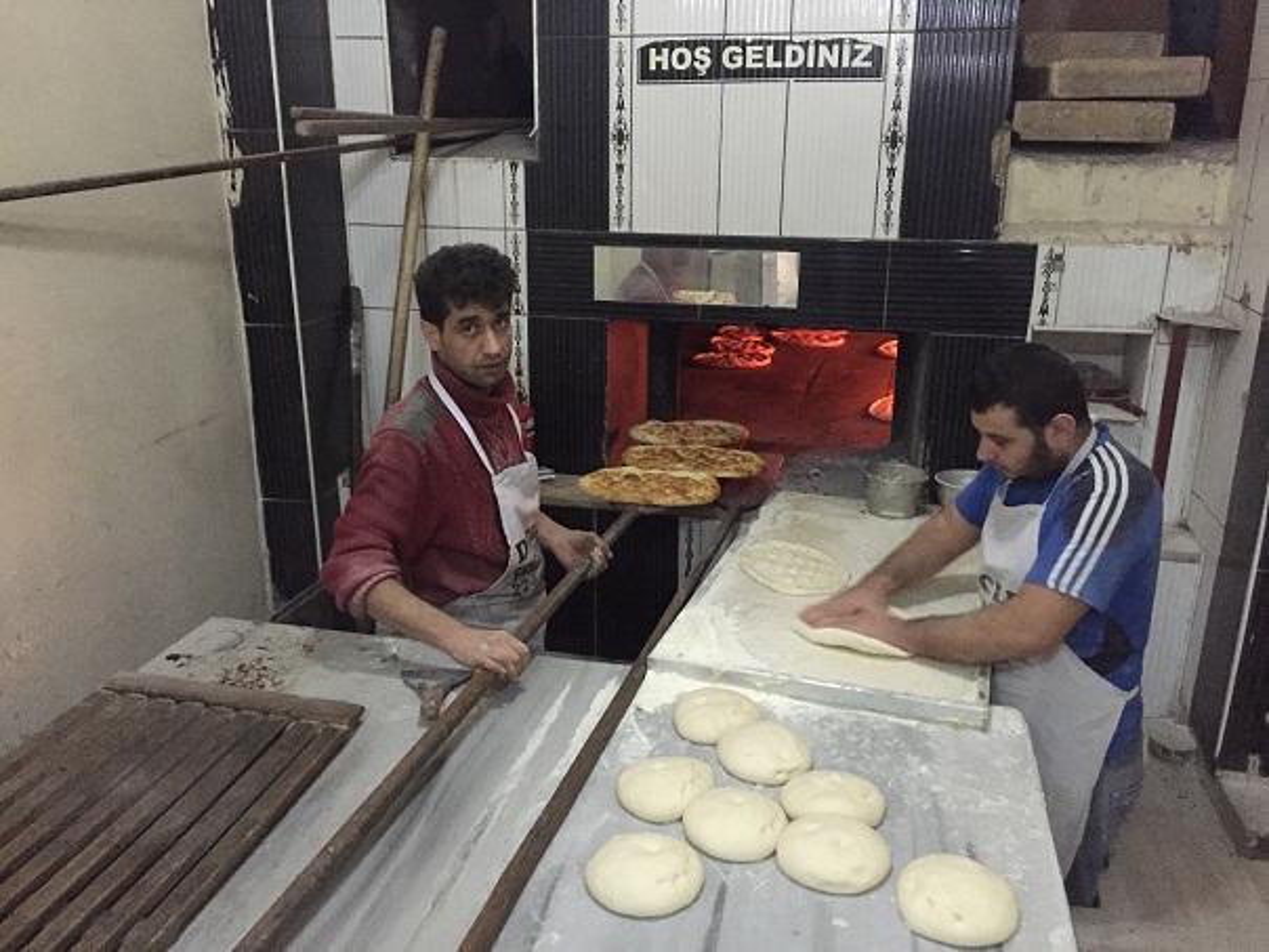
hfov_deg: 61.7
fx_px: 1063
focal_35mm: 29
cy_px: 476
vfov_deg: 48.2
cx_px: 634
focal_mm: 4.15
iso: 400
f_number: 2.2
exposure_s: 1/17
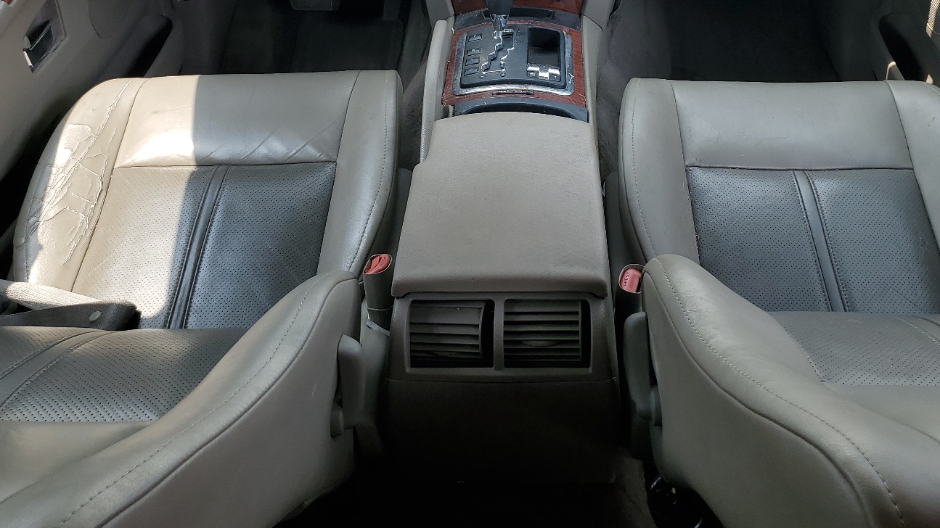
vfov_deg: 32.9
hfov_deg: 56.5
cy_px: 119
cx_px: 523
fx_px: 872
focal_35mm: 35
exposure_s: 1/370
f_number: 1.5
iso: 50
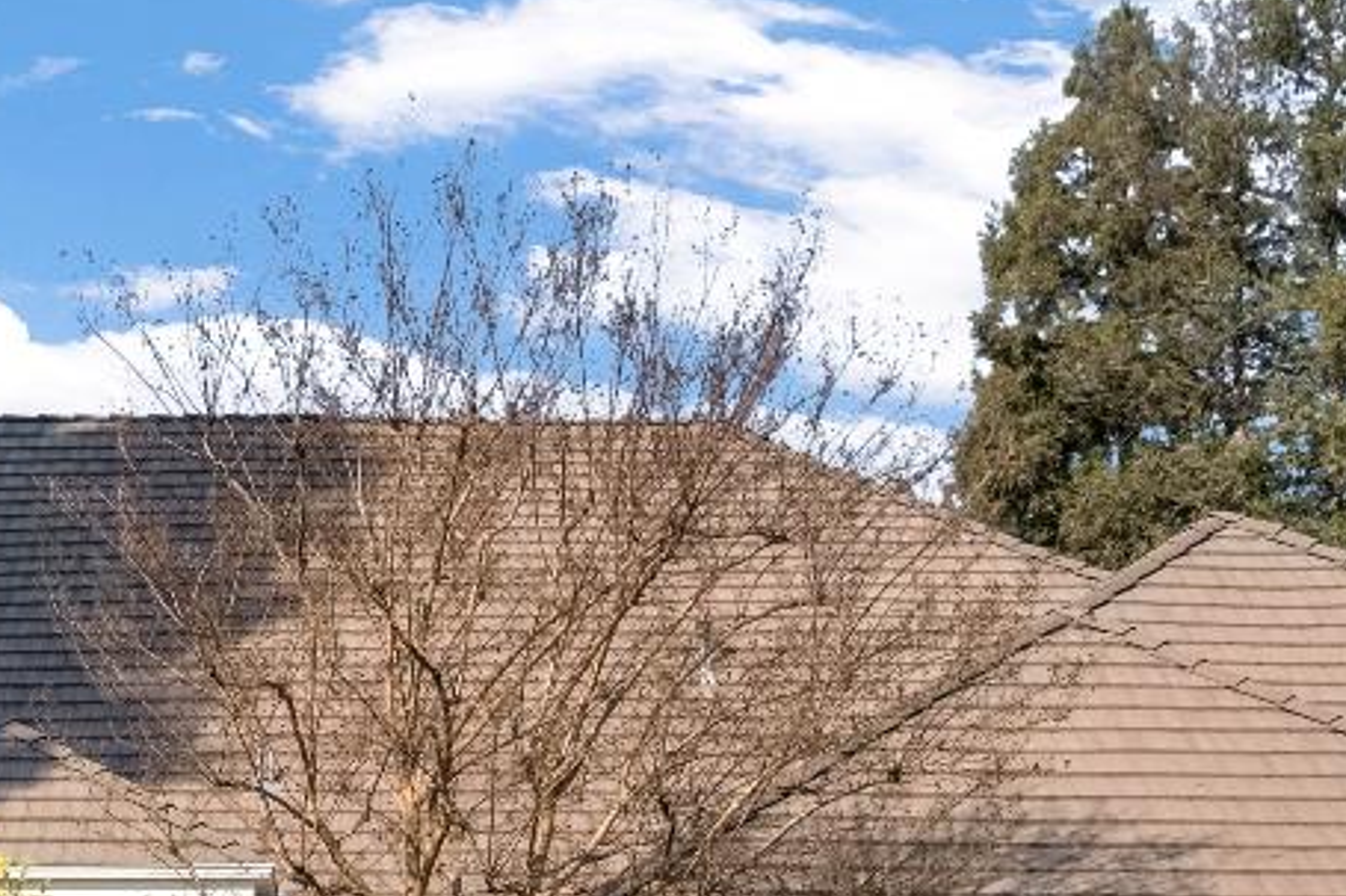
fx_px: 3326
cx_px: 284
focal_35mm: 89
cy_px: 1221
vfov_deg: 14.6
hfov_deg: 22.6
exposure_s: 1/1250
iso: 400
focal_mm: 18
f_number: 8
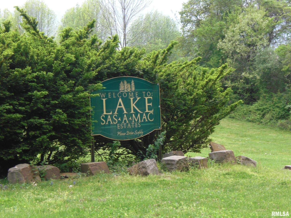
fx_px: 731
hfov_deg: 22.5
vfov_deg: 17.0
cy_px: 109
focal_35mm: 87
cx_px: 146
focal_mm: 14.49
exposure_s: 1/125
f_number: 5
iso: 100
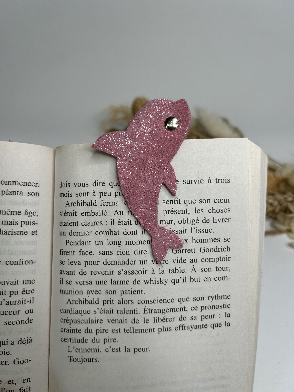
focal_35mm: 26
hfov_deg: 53.1
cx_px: 147
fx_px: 294
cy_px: 196
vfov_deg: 67.3
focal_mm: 5.7
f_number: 1.5
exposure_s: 1/497
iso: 50
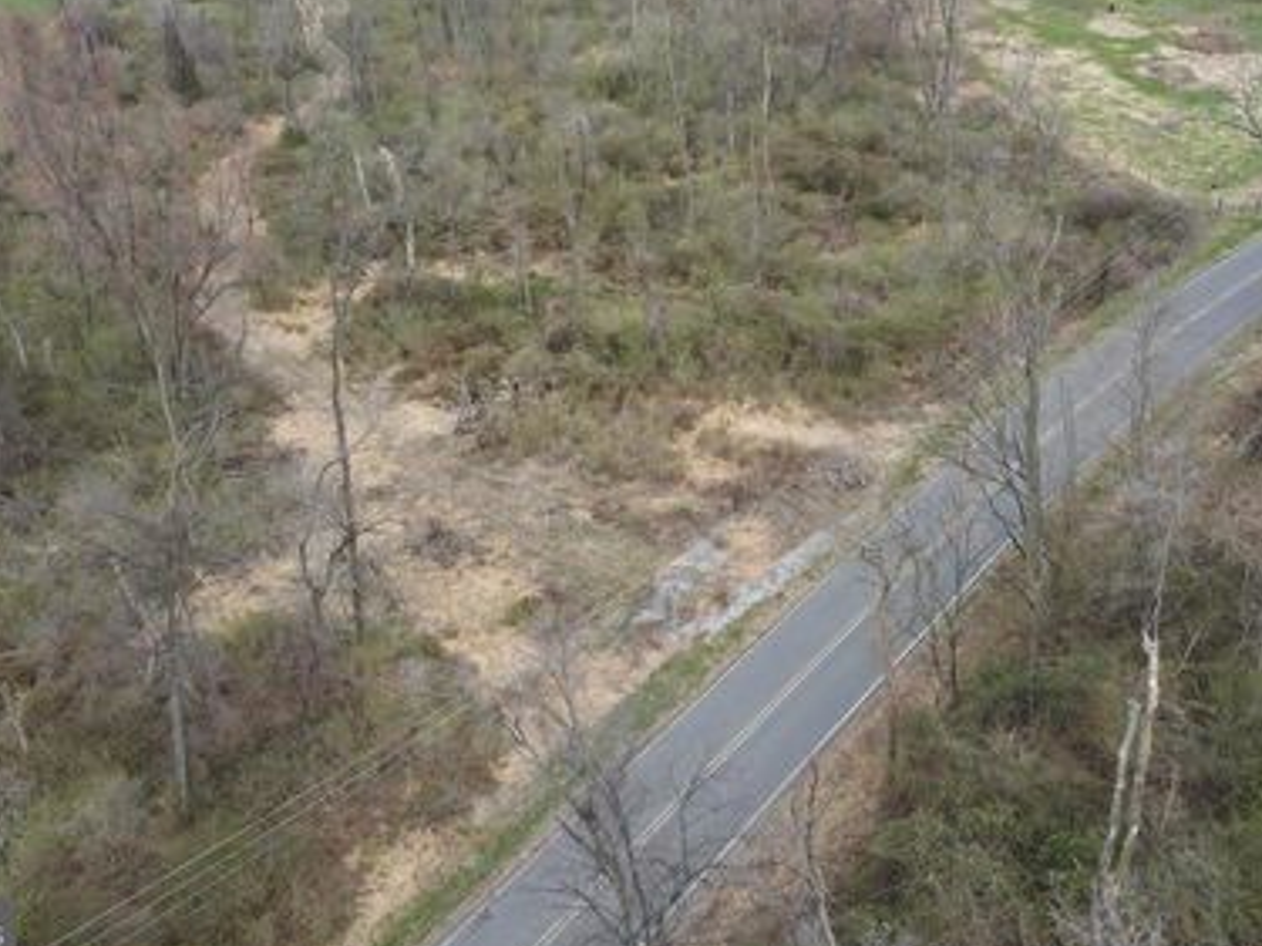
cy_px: 335
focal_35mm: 32
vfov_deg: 43.7
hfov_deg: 56.8
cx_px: 653
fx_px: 1166
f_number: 2.8
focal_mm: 4.5
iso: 100
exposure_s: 1/120
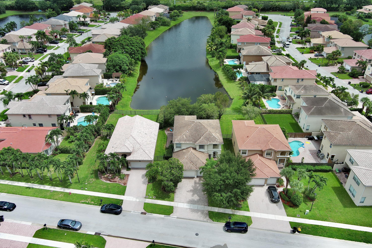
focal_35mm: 29
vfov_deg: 45.0
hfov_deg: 63.7
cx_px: 186
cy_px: 124
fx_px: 300
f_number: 2.8
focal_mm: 10.57
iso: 101
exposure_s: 1/1282
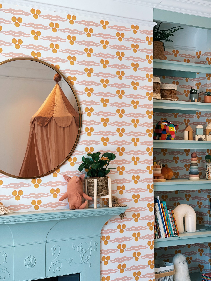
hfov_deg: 22.9
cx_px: 106
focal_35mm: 64
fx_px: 520
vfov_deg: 30.3
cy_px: 140
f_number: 2.2
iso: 64
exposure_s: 1/100
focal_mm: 7.5
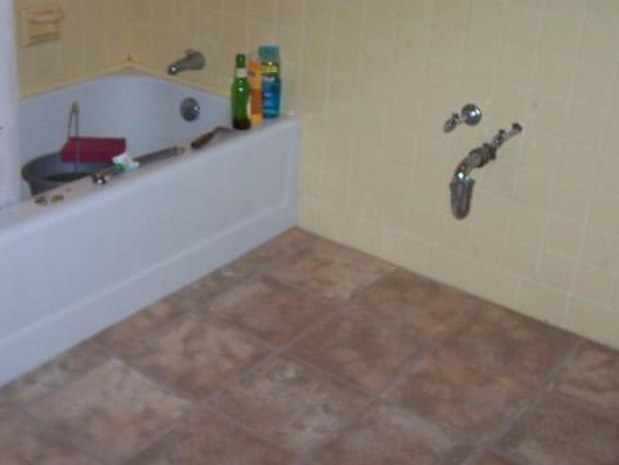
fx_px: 931
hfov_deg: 36.8
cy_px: 204
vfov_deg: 28.0
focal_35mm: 52
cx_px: 290
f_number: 2.8
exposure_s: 1/60
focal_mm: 5.6
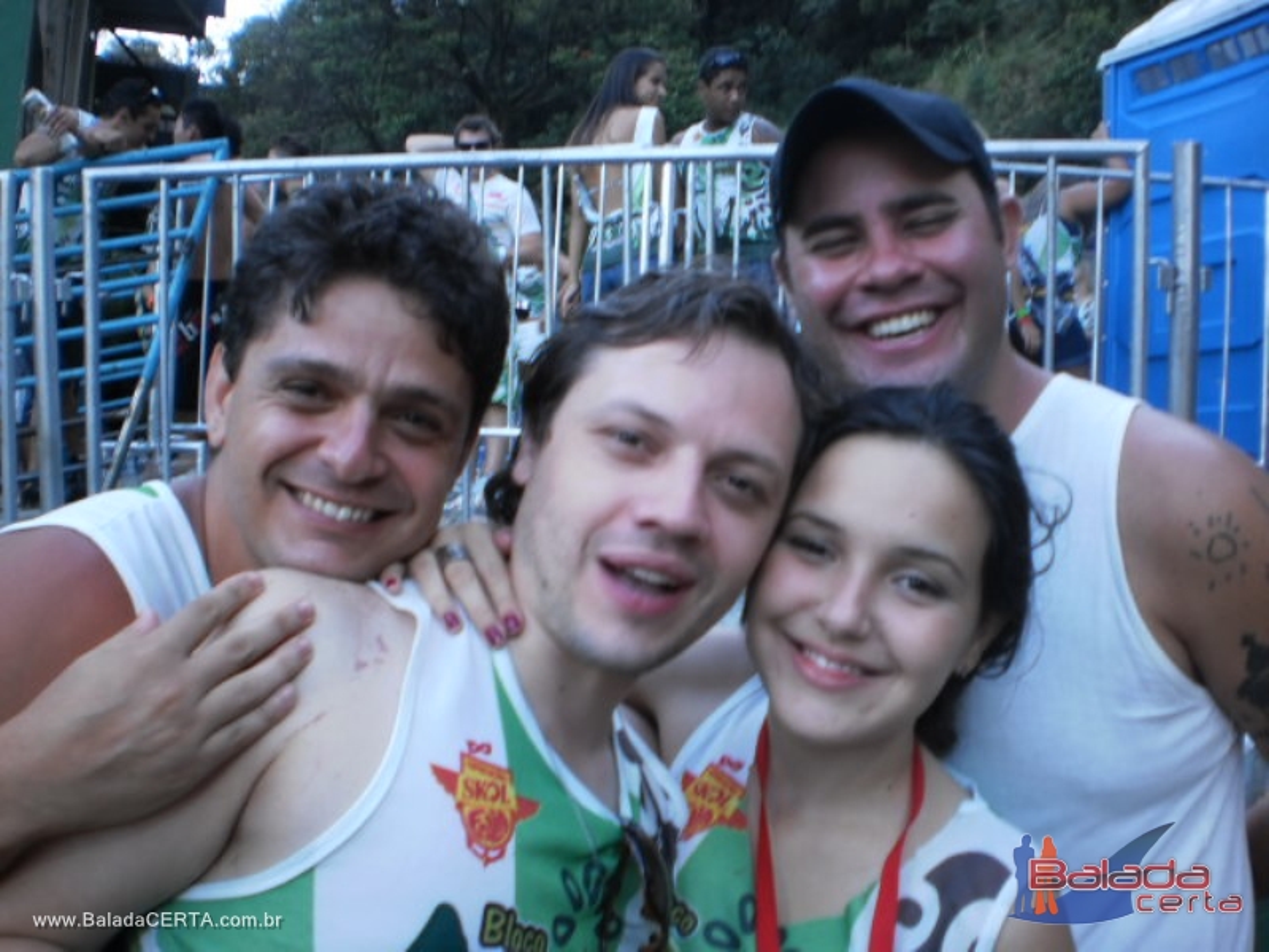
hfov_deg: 51.4
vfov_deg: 39.7
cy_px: 476
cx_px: 634
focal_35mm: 36
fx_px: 1320
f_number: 3.1
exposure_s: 1/30
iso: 100
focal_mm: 6.3
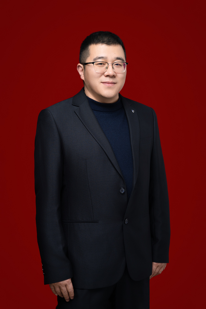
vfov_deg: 28.8
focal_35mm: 70
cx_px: 103
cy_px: 154
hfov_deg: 19.5
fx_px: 601
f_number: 5.6
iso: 100
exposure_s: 1/125
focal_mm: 70
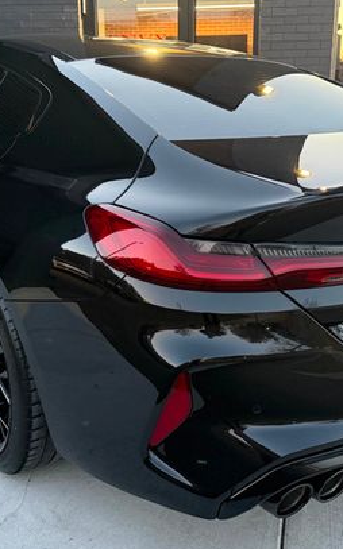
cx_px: 178
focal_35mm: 40
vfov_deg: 49.3
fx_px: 599
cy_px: 255
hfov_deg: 32.0
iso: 500
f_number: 1.78
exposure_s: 1/60
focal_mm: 6.76
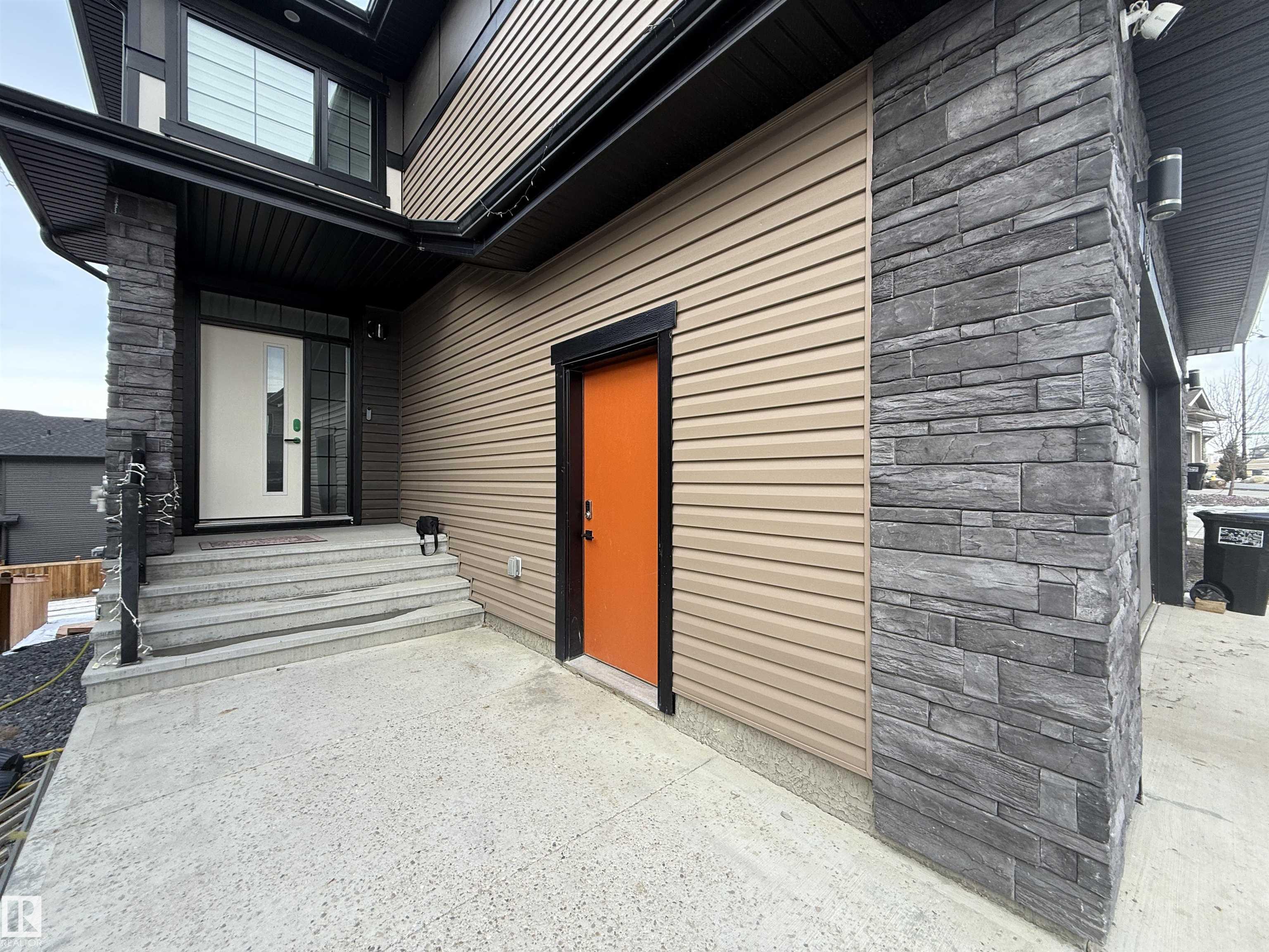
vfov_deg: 85.7
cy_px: 476
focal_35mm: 14
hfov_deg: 102.1
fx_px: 513
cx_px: 634
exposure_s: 1/143
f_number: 2.2
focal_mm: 2.22
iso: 50
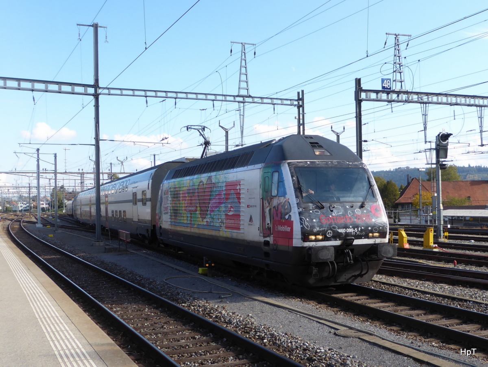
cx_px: 244
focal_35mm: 29
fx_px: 409
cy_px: 184
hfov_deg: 61.6
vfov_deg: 48.3
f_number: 3.5
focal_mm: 5
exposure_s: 1/320
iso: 80
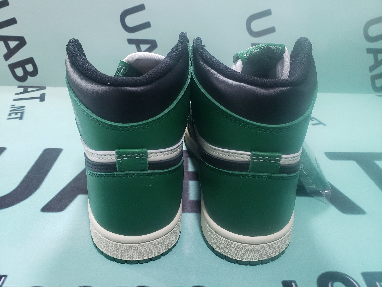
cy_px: 144
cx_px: 191
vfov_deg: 53.1
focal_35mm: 26
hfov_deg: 67.3
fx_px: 287
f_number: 1.5
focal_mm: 4.3
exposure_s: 1/50
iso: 200
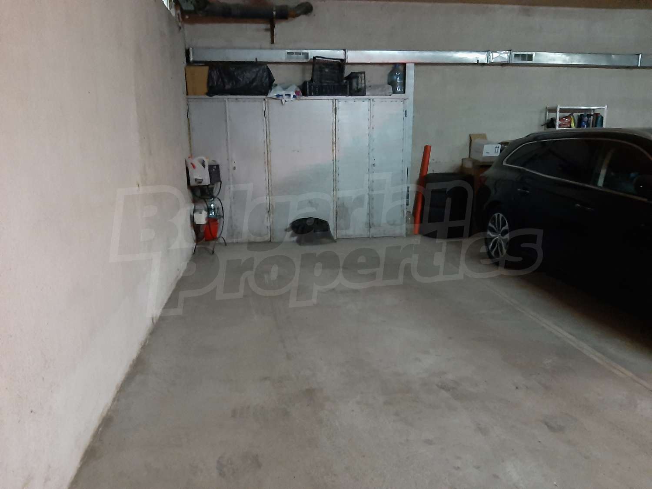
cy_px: 244
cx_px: 326
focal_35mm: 26
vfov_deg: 53.1
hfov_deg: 67.3
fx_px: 490
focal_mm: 3.93
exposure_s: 1/17
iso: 1000
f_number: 1.7
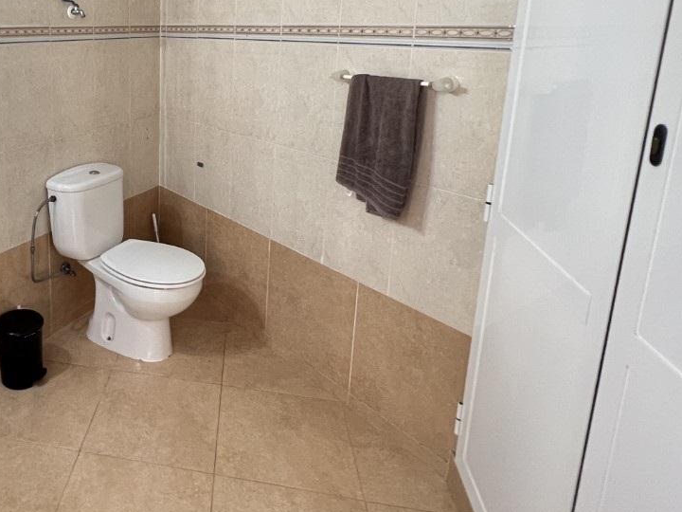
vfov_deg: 51.2
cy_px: 140
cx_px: 123
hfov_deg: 61.0
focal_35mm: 26
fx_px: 512
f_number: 1.8
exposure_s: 1/50
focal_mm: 1.57
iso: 400
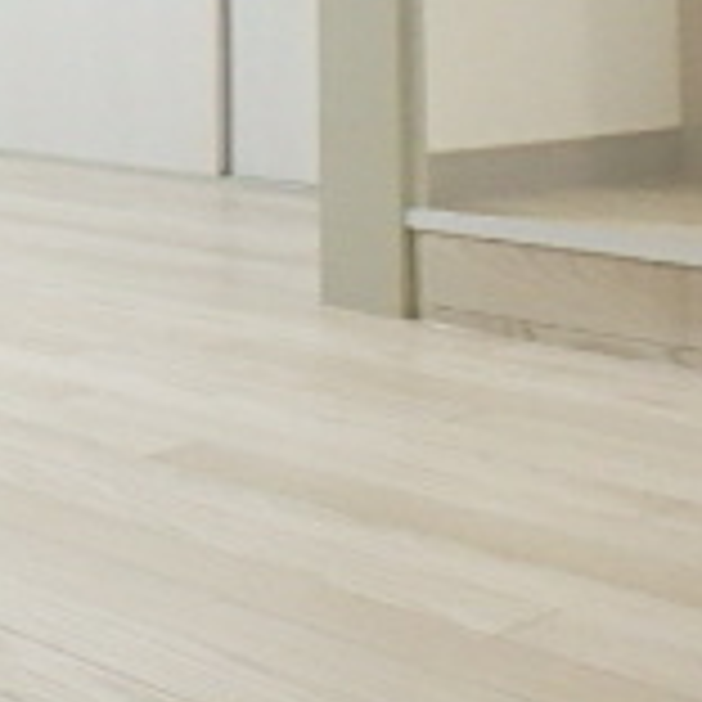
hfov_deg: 17.9
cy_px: -112
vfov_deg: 21.3
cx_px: -585
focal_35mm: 76
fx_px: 1744
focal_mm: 3.7
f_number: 3.5
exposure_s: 1/30
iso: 500
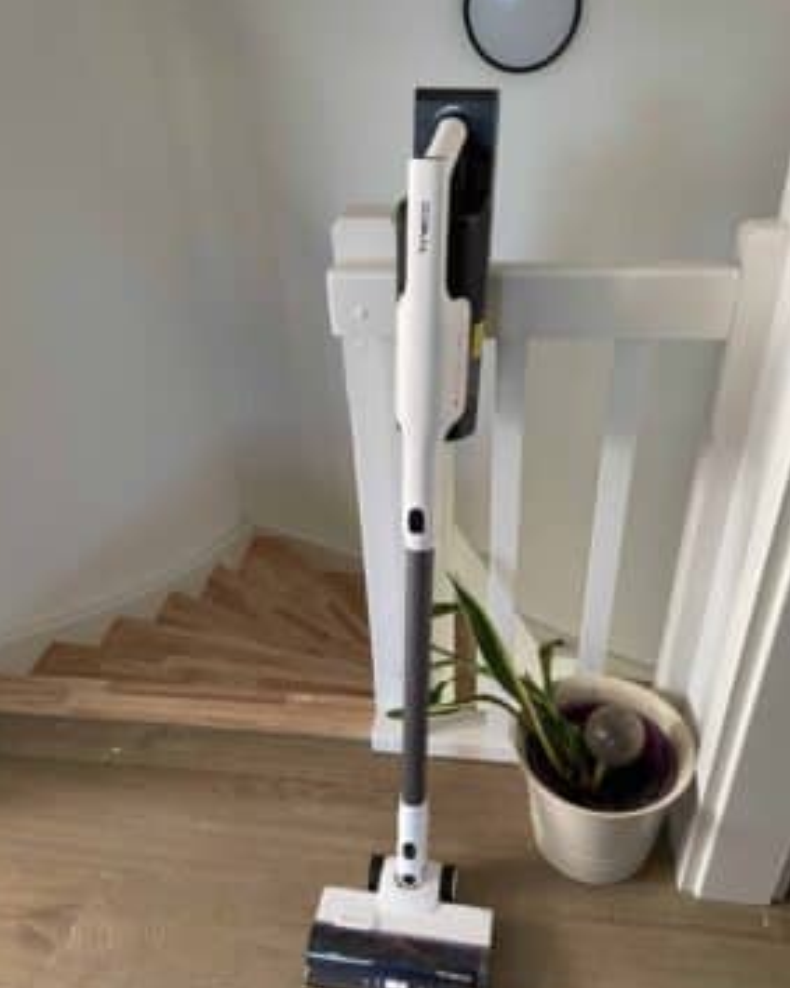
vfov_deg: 62.1
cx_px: 398
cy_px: 533
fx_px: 819
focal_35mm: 28
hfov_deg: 51.5
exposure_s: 1/60
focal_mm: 4.2
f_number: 1.6
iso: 160
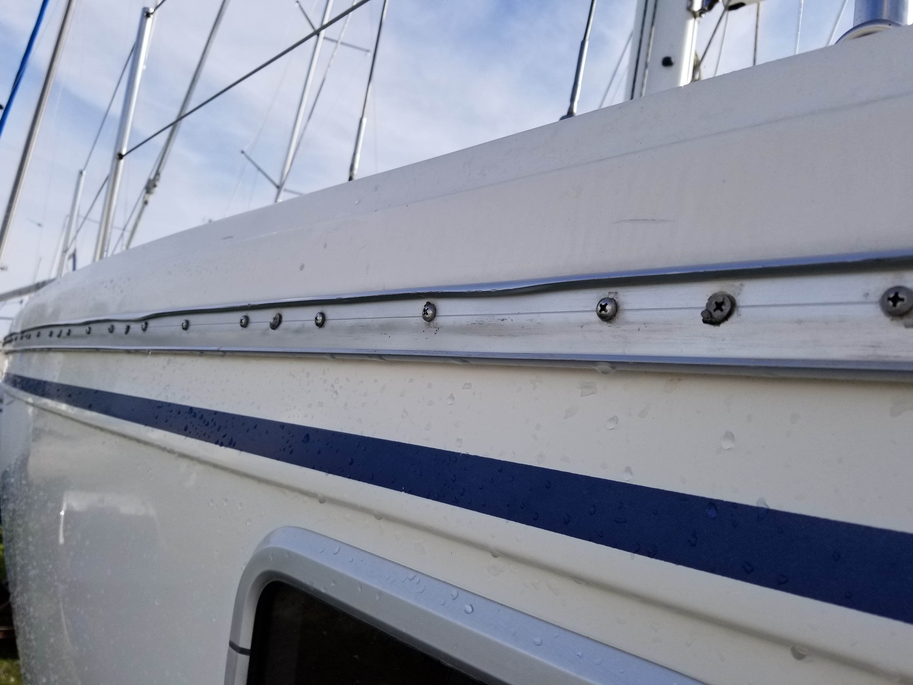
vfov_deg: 53.1
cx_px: 456
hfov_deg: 67.3
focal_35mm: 26
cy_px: 342
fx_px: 686
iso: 50
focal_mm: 4.25
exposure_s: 1/2472
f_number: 1.7
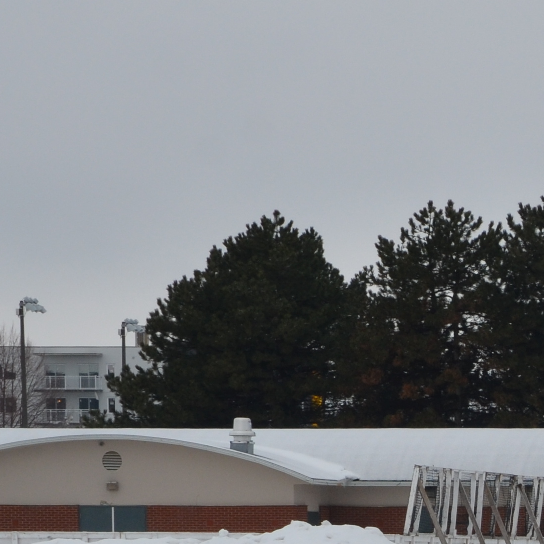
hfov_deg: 6.9
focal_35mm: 251
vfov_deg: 6.9
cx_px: 820
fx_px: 4463
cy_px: 753
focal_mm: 44
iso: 320
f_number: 10
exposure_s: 1/400
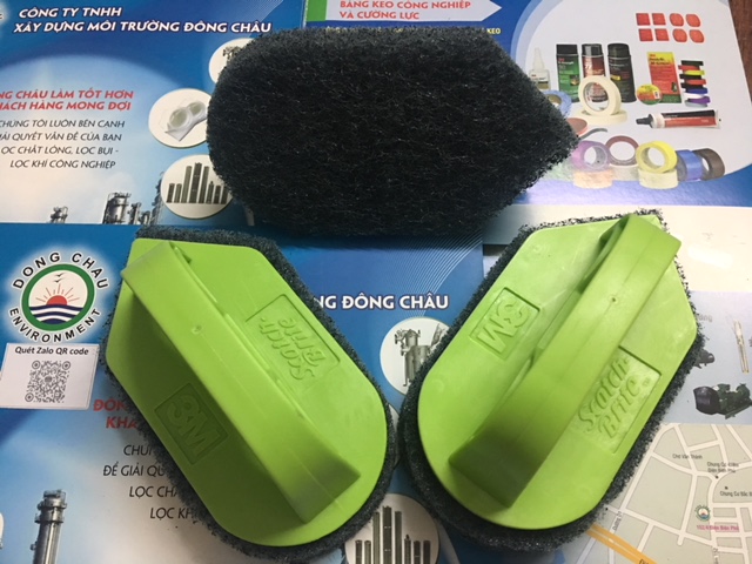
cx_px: 376
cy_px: 282
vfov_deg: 48.2
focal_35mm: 29
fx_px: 630
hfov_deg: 61.7
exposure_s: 1/10
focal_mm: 4.15
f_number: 2.2
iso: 80
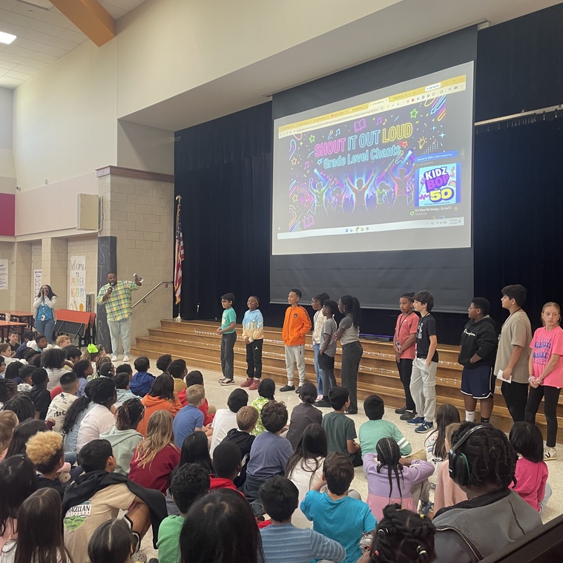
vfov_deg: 52.5
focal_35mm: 31
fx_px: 570
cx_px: 293
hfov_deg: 52.5
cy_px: 279
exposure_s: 1/63
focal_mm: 4.2
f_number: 1.6
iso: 125
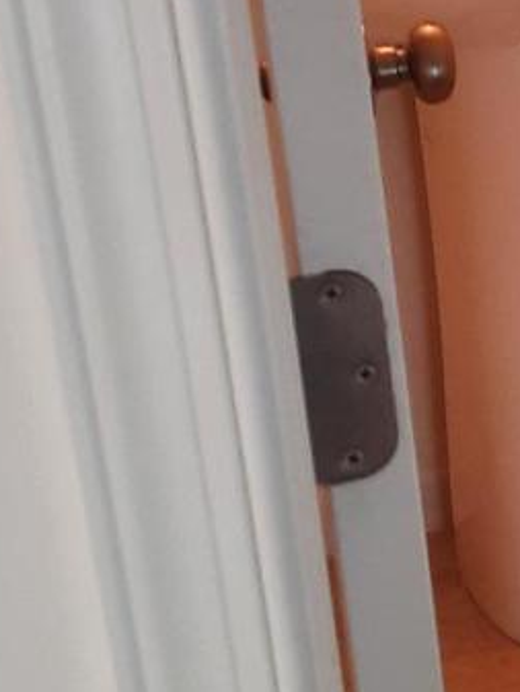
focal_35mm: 114
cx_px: 1022
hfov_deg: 11.7
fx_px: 2282
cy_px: 45
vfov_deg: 17.0
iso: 100
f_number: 2
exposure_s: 1/60
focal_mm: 4.6
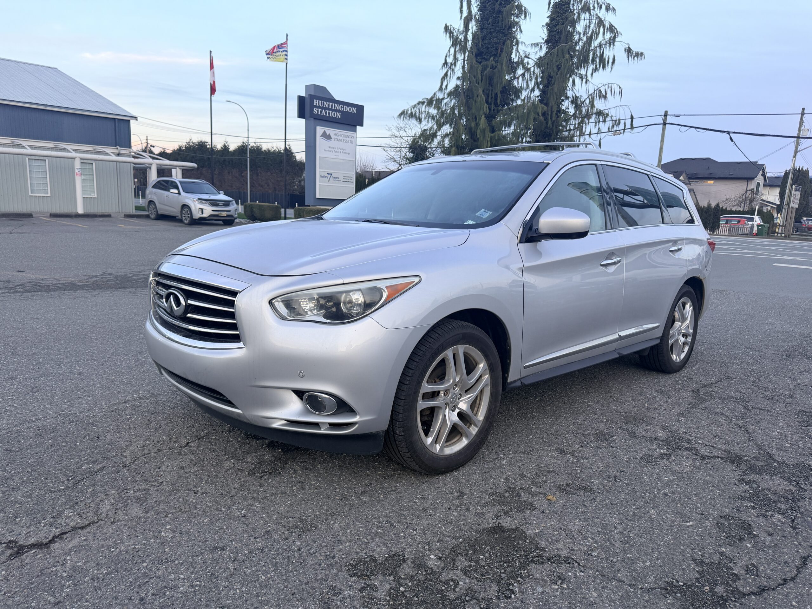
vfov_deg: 56.8
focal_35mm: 24
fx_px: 563
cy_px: 304
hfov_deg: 71.6
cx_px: 406
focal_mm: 6.76
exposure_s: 1/121
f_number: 1.78
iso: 100
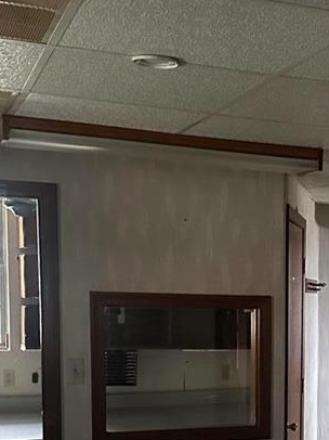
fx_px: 901
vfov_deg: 26.6
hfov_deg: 19.9
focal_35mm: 71
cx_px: 353
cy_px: 386
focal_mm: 6.86
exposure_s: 1/30
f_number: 1.78
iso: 1250
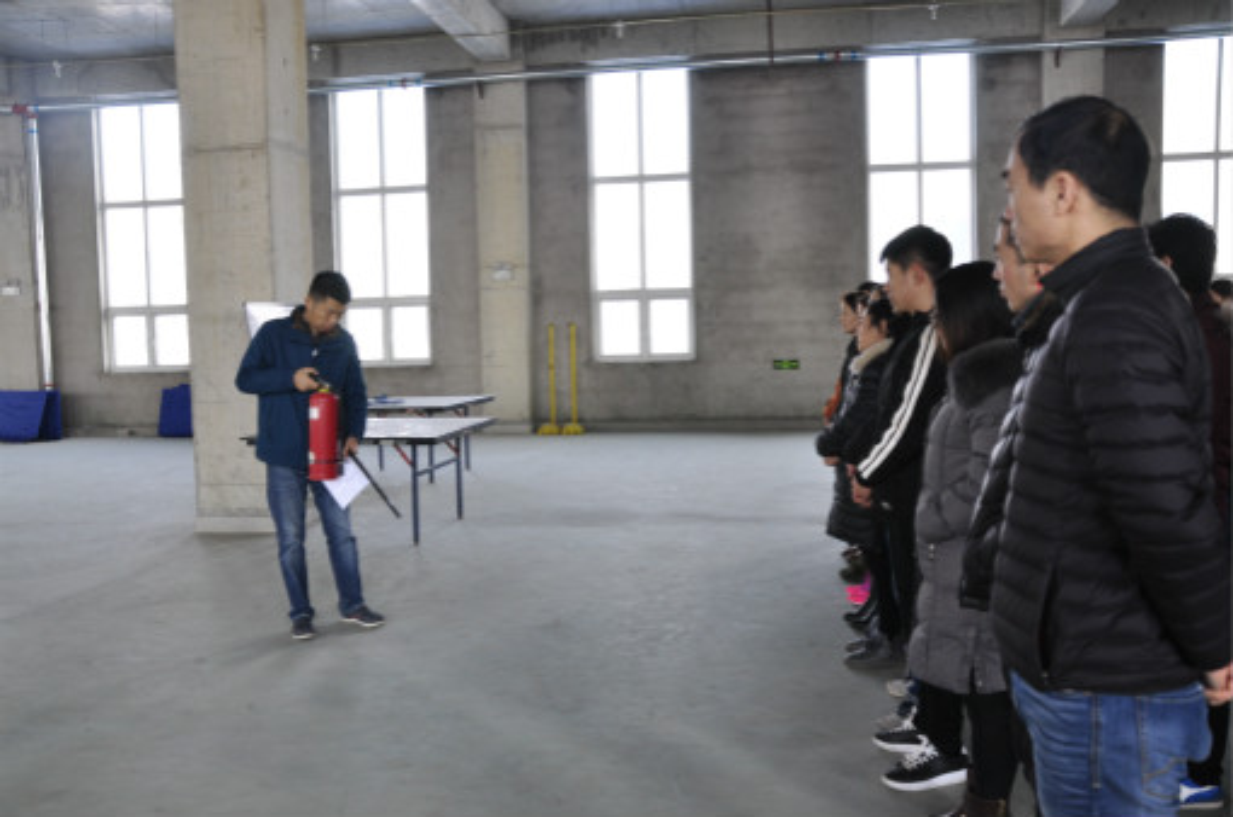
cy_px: 408
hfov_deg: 59.6
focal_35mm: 32
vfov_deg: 41.6
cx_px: 616
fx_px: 1077
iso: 400
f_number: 8
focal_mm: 21
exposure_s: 1/50
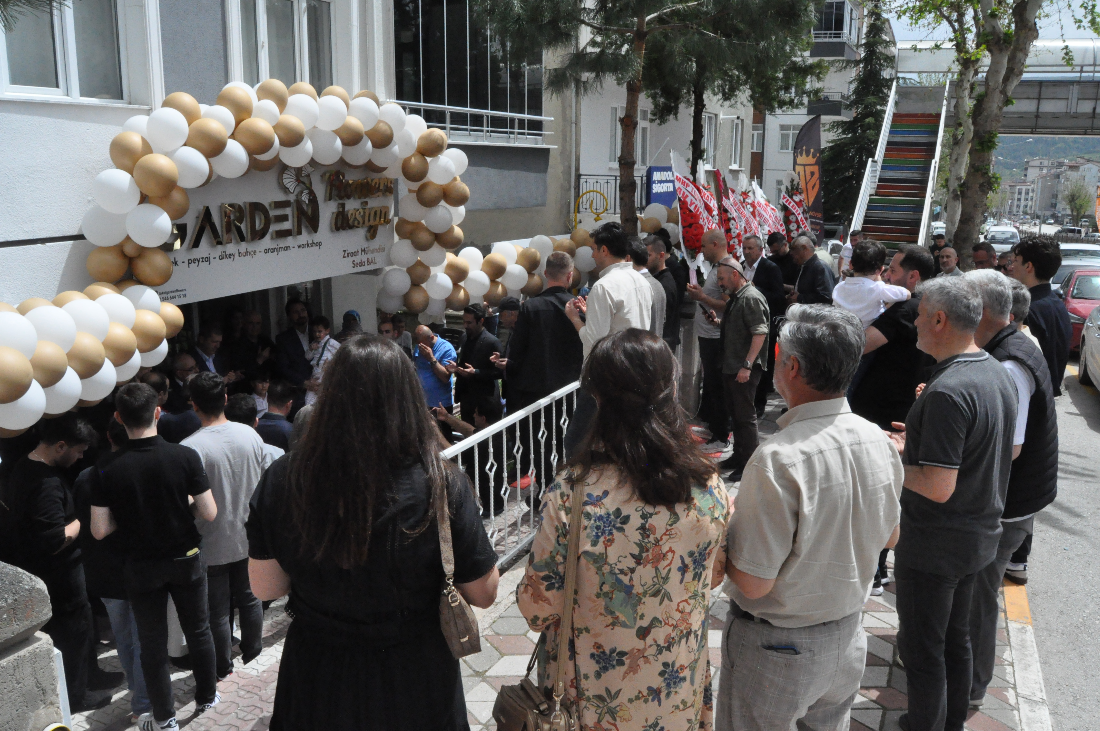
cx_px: 550
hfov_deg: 67.4
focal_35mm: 27
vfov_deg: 47.8
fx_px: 824
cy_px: 366
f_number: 18
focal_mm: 18
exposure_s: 1/1250
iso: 3200
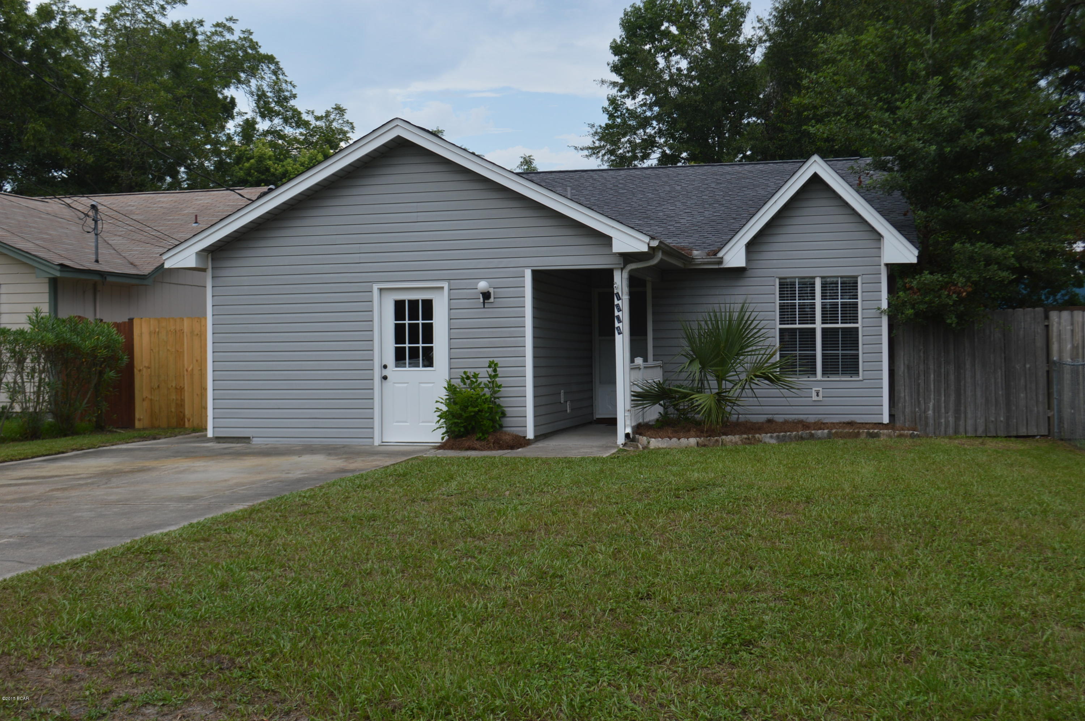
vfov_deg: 31.8
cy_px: 360
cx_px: 542
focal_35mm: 42
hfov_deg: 46.4
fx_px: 1265
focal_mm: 28
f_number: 6.3
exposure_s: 1/160
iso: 100
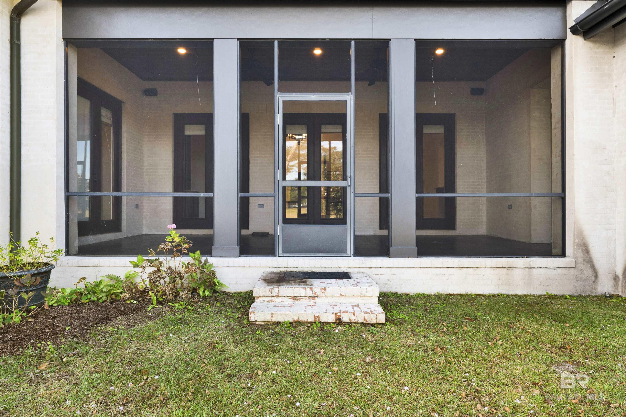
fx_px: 383
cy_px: 208
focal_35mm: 22
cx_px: 313
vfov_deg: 57.2
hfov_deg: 78.6
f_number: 11
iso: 500
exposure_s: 1/60
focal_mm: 22
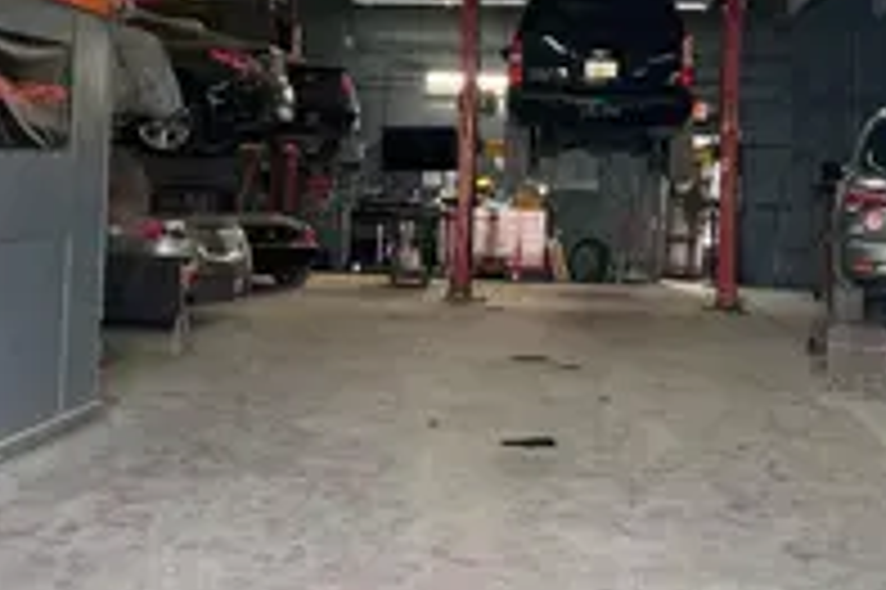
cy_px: 131
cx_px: 522
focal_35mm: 55
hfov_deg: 36.2
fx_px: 1352
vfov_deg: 24.2
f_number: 1.5
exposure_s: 1/120
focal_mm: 5.7
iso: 125
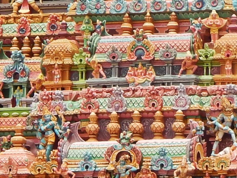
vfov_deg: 4.6
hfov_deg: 6.1
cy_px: 124
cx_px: 392
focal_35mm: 320
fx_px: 2191
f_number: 4.1
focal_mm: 12.3
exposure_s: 1/1000
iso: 125
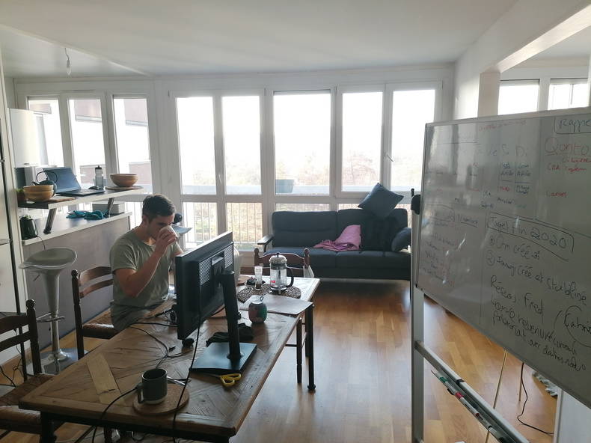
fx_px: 461
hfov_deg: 65.3
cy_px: 222
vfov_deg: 51.3
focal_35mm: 27
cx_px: 296
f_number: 1.8
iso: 80
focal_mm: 4.75
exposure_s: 1/50
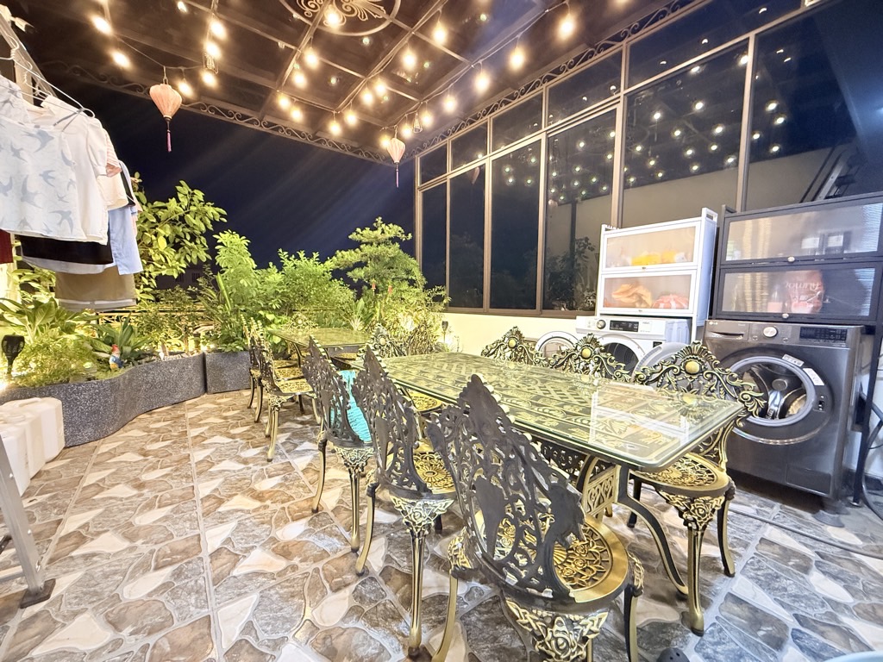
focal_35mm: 14
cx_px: 442
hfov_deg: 102.1
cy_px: 331
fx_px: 357
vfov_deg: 85.7
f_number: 2.2
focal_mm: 2.22
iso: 1000
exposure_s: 1/50
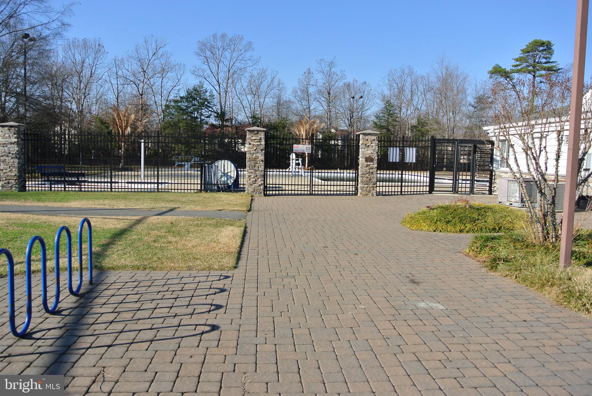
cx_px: 296
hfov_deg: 63.6
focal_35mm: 29
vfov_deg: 45.1
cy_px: 198
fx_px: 477
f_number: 4.5
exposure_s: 1/640
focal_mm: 11
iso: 100
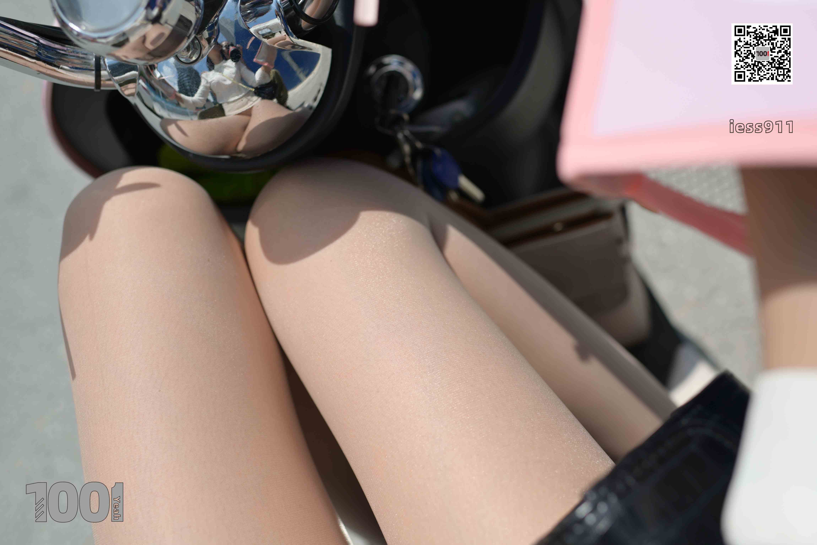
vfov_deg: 37.9
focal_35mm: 35
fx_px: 794
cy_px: 272
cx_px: 408
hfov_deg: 54.4
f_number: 3.5
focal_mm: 35
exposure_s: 1/2000
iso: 64
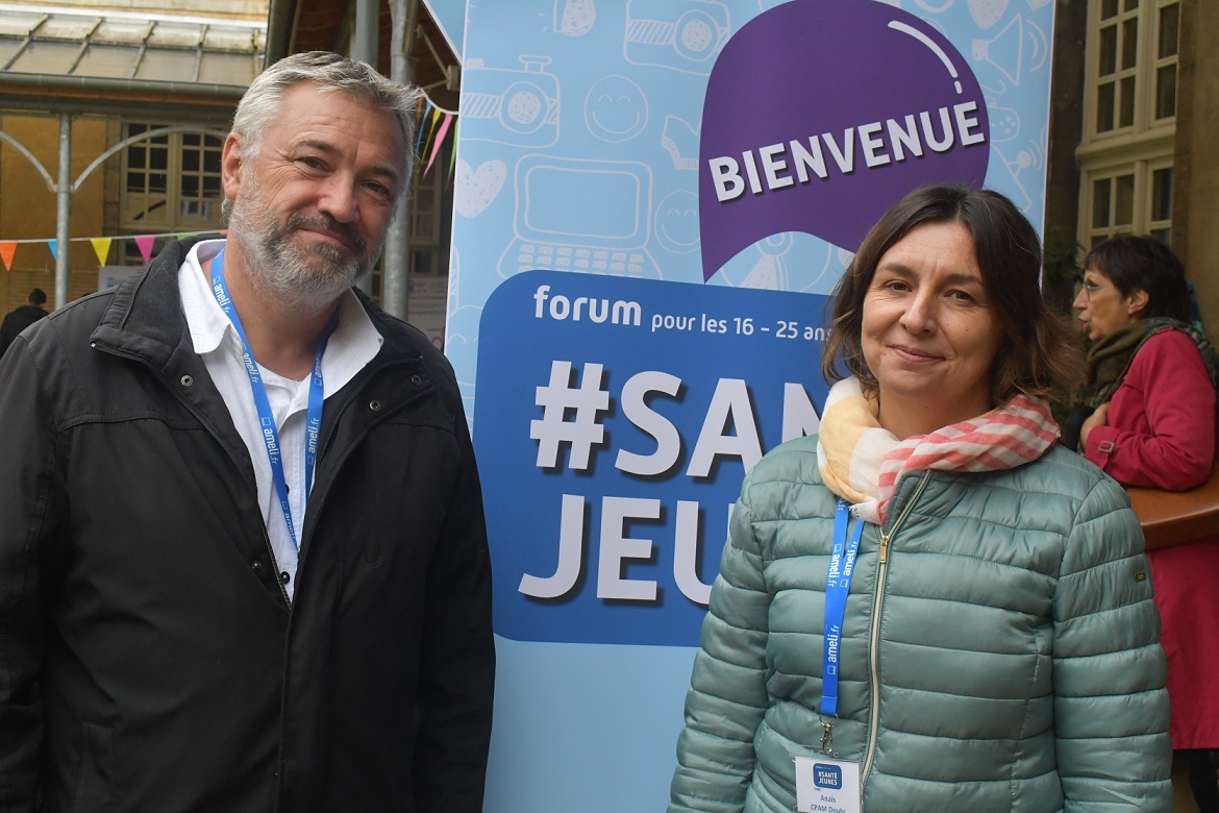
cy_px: 406
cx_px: 610
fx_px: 1625
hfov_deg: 41.1
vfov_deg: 28.1
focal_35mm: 48
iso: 2500
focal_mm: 32
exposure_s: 1/500
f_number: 11
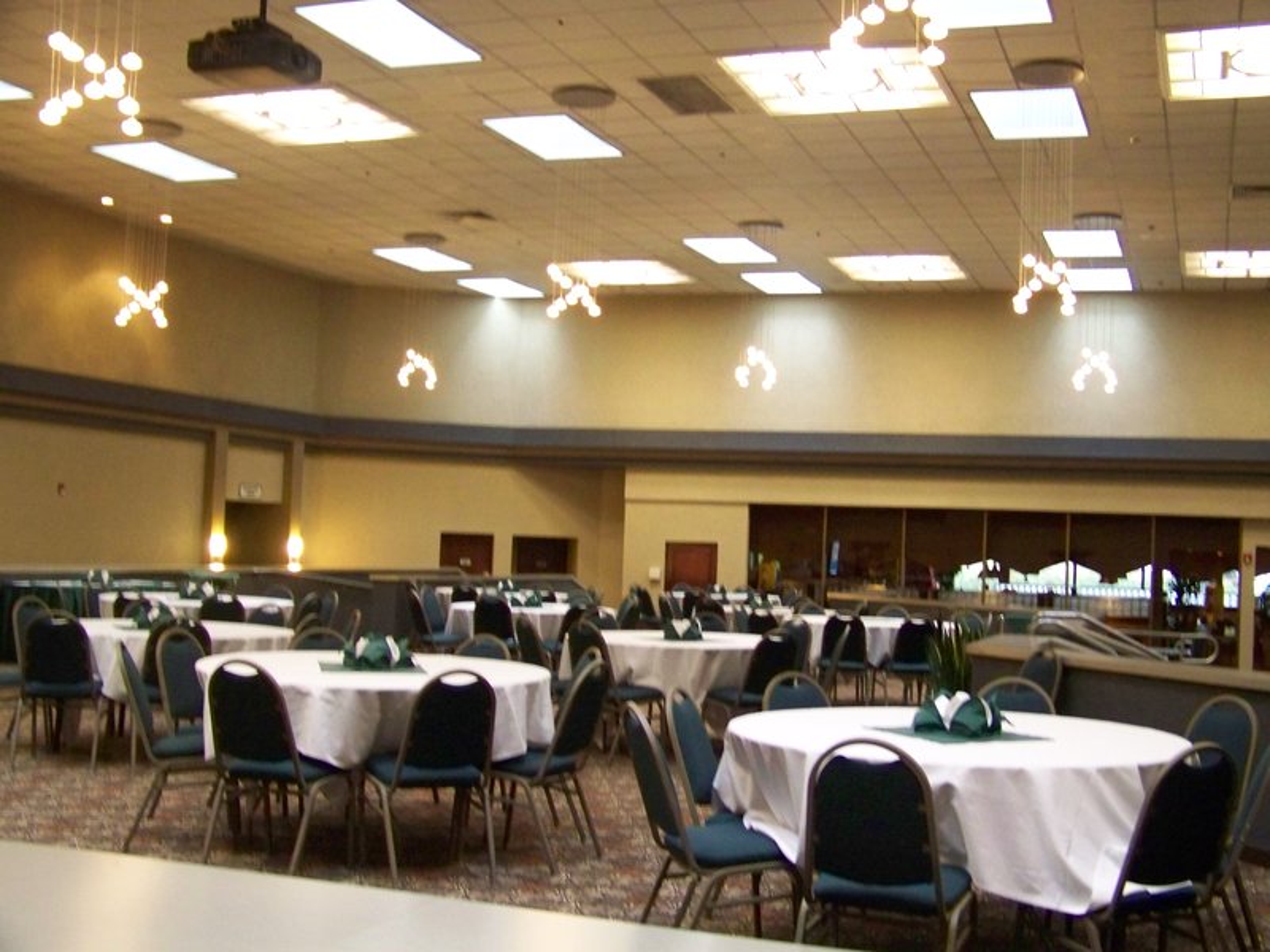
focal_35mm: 43
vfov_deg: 33.6
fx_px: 1578
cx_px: 635
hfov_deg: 43.9
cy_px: 476
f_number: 2.8
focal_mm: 6.75
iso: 400
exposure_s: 1/15
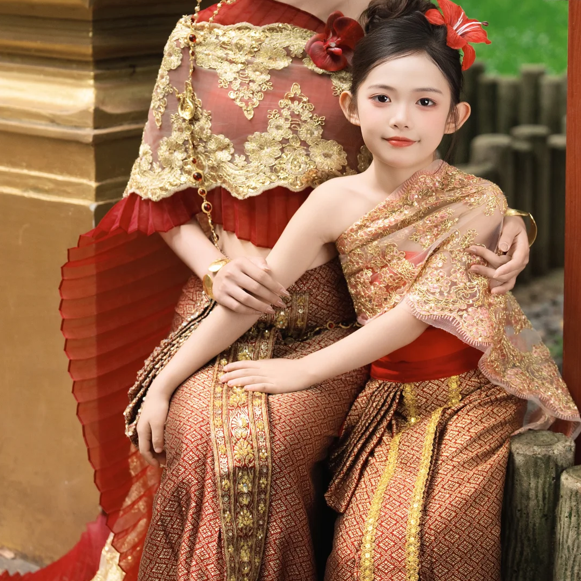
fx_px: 1823
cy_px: 156
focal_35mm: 96
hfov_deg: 18.1
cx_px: 290
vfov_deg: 18.0
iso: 200
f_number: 2.2
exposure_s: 1/500
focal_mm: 50
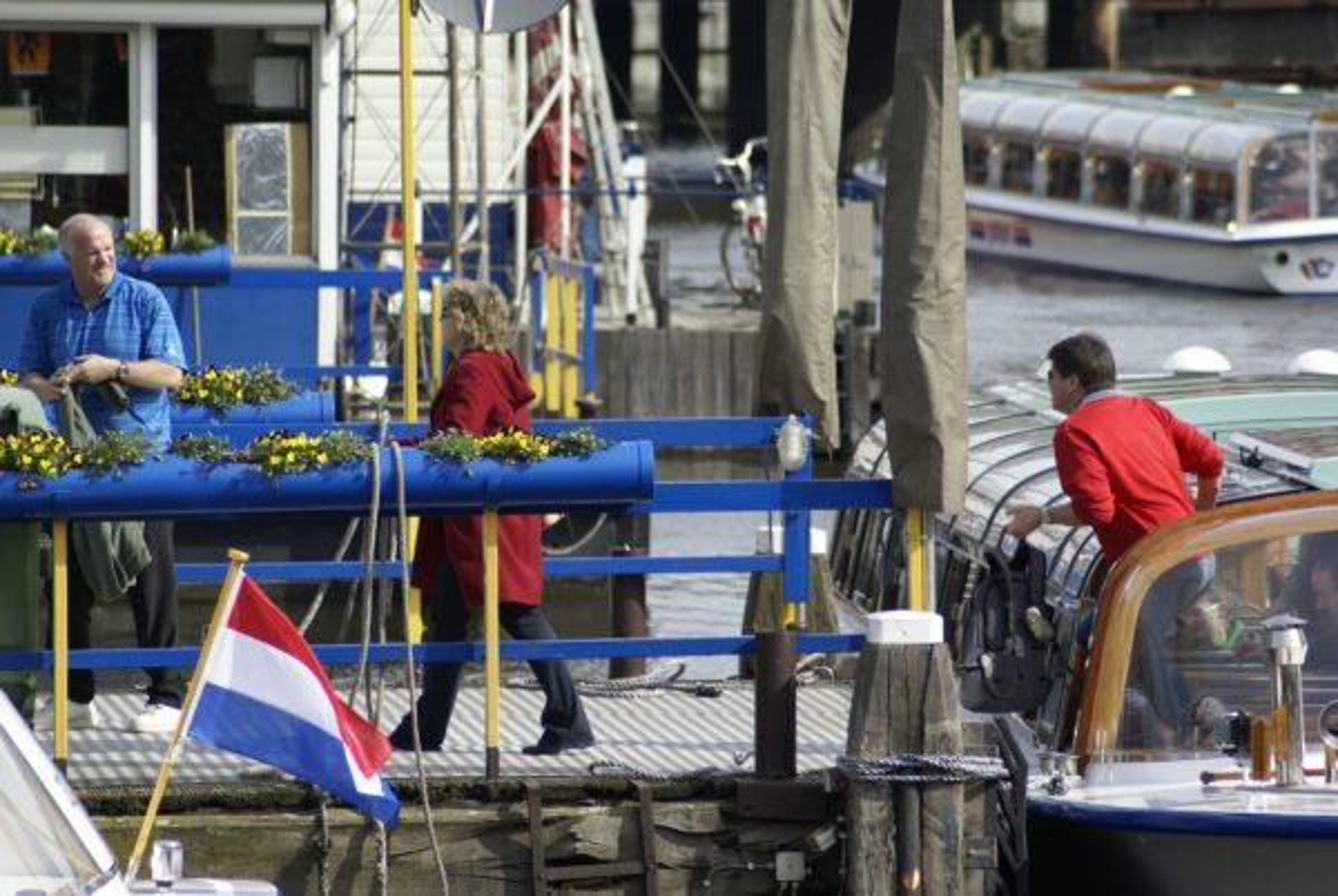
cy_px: 448
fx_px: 11725
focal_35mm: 315
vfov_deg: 4.4
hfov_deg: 6.5
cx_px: 669
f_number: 5.6
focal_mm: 210
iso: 100
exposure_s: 1/400
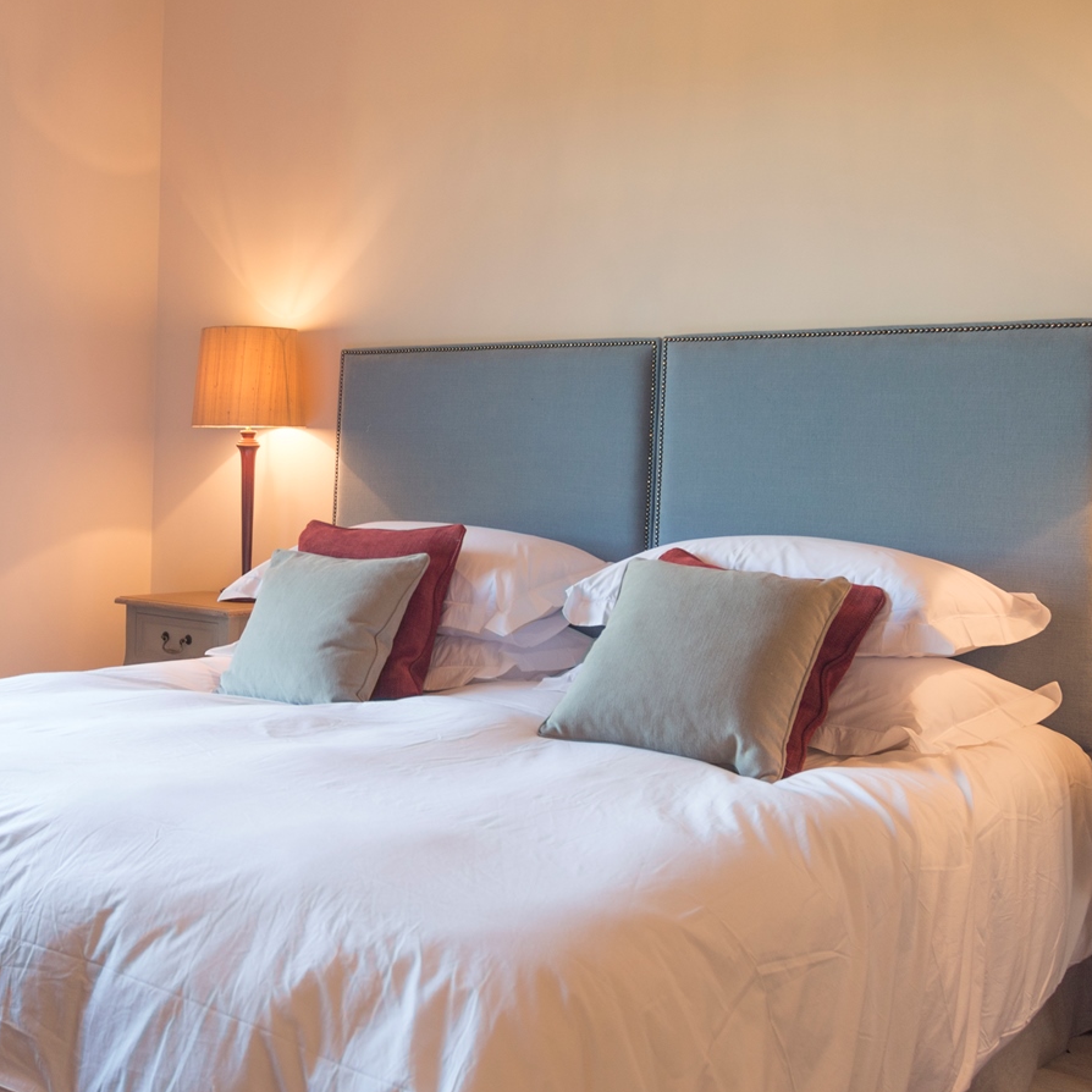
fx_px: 1499
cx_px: 283
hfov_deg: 39.0
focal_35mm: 42
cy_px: 503
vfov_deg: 40.0
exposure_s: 1/30
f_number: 3.5
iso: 400
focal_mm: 20
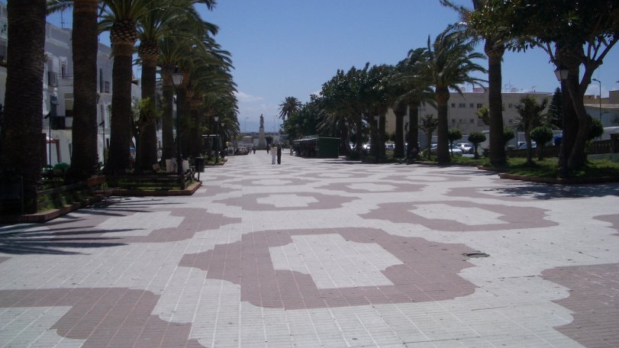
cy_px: 126
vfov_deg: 30.3
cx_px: 310
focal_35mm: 39
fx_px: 640
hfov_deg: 51.6
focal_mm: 5.8
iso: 50
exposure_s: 1/1600
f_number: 4.3
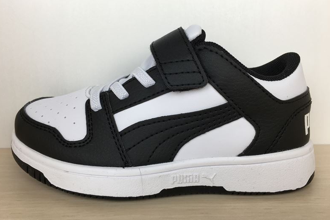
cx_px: 165
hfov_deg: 60.3
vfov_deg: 42.3
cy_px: 111
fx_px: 284
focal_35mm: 31
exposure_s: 1/120
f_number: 2.2
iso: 32
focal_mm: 4.15
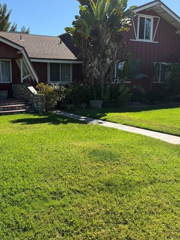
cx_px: 54
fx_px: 236
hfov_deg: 41.0
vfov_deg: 53.9
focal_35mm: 34
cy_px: 114
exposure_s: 1/3425
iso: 80
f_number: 1.78
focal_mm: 6.76
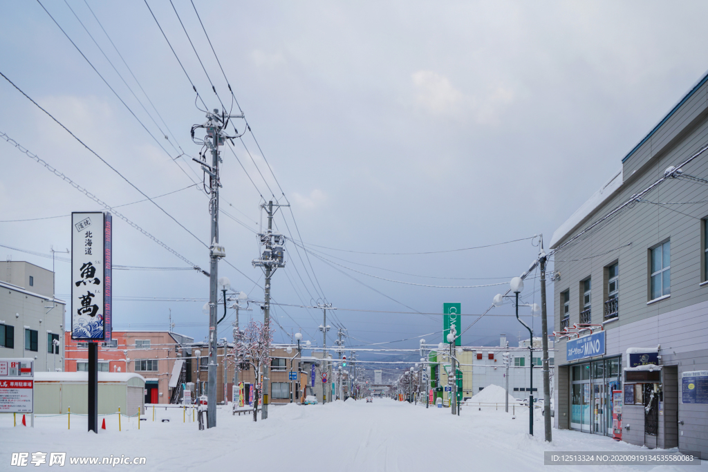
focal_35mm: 32
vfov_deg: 41.1
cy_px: 236
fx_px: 629
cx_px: 354
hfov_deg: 58.7
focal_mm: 32
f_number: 8
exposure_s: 1/80
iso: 100
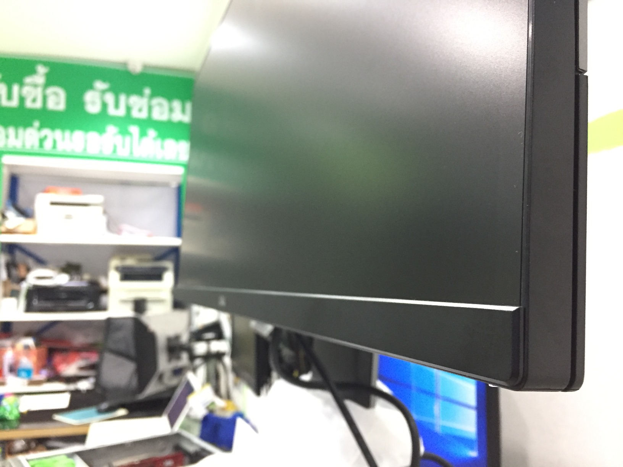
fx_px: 522
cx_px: 312
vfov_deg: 48.2
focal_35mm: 29
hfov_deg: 61.7
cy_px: 234
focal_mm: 4.15
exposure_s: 1/33
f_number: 2.2
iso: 320
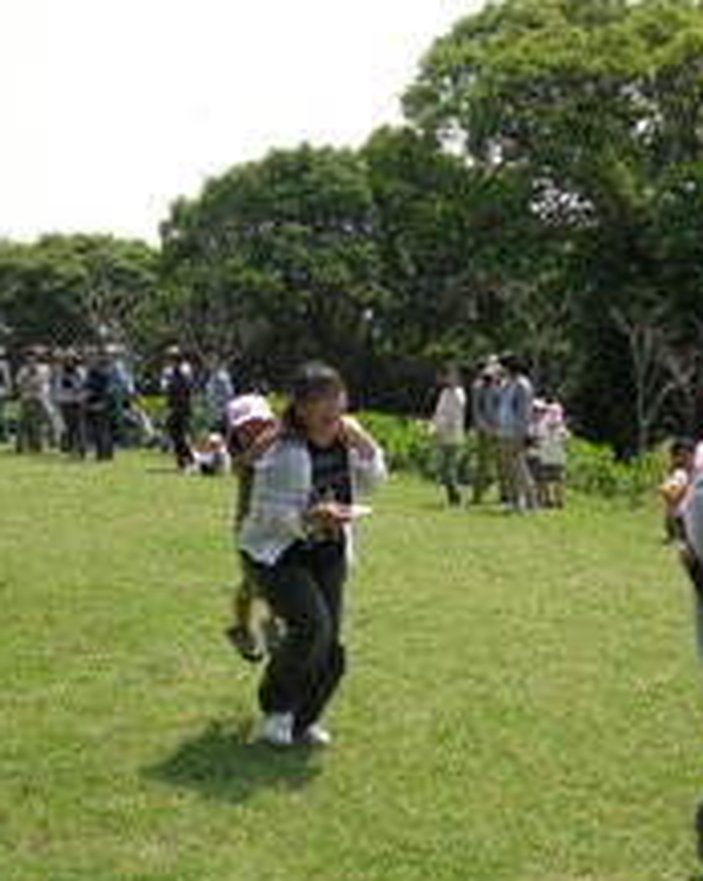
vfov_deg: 26.4
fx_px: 1875
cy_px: 432
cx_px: 368
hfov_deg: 21.2
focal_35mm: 72
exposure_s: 1/320
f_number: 4.3
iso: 64
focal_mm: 8.2
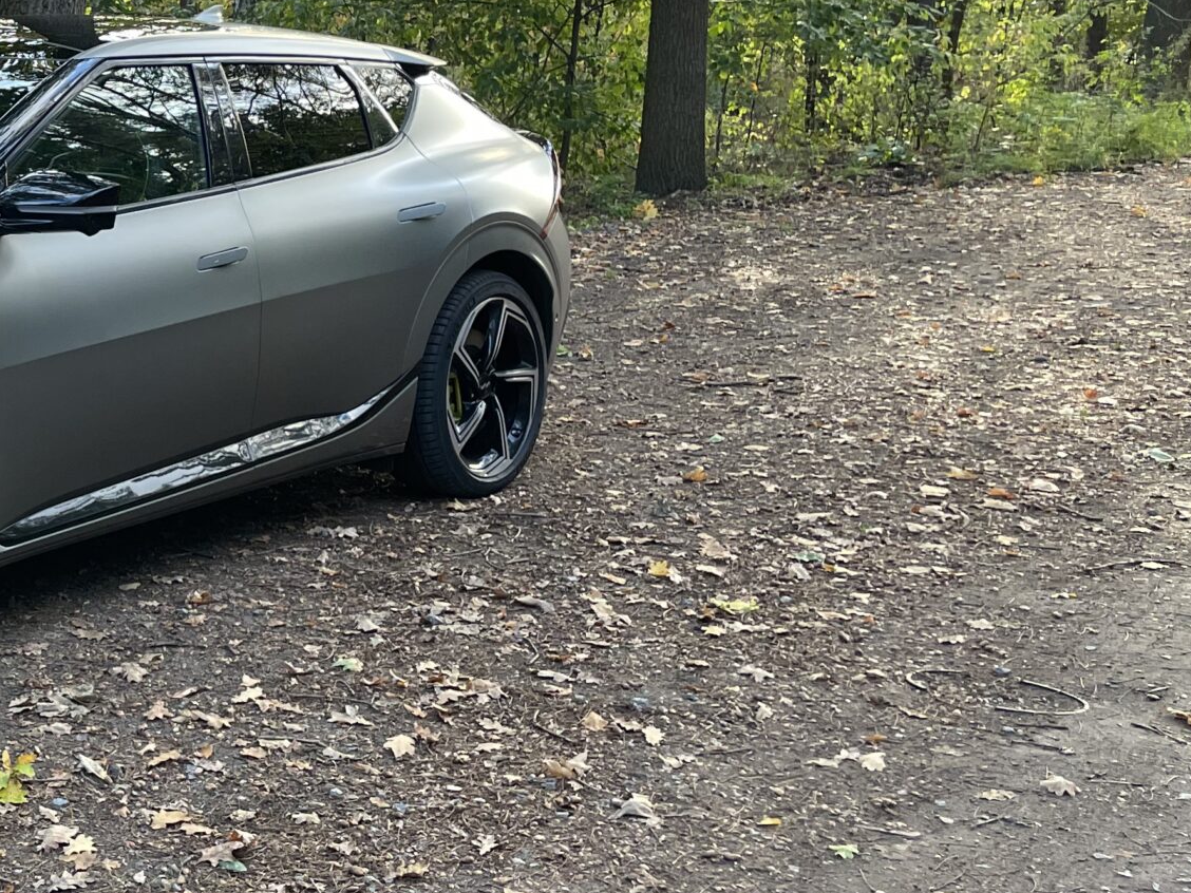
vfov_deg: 24.5
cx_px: -153
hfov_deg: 29.2
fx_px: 2030
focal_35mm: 59
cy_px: 200
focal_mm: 4.2
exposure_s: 1/121
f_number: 1.6
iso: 100
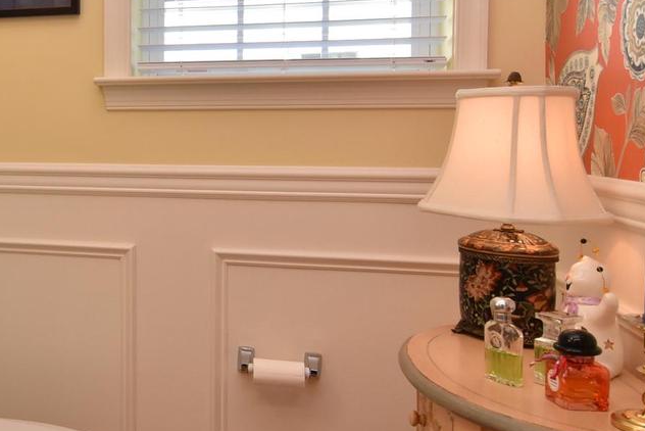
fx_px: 735
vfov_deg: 32.4
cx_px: -5
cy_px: 150
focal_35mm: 41
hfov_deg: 41.1
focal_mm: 12
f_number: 8
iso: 800
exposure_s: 1/125
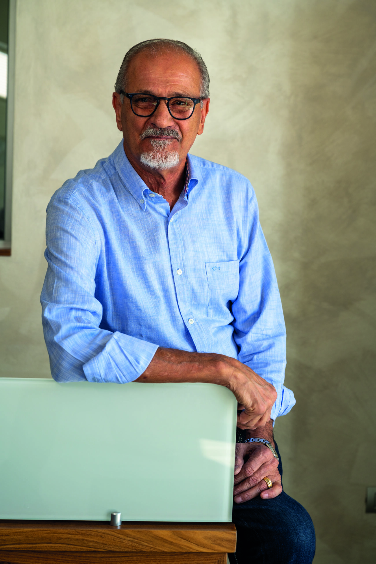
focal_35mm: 70
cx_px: 188
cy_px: 282
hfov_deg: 19.5
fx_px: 1096
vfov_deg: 28.8
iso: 100
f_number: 5
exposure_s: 1/125
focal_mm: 70
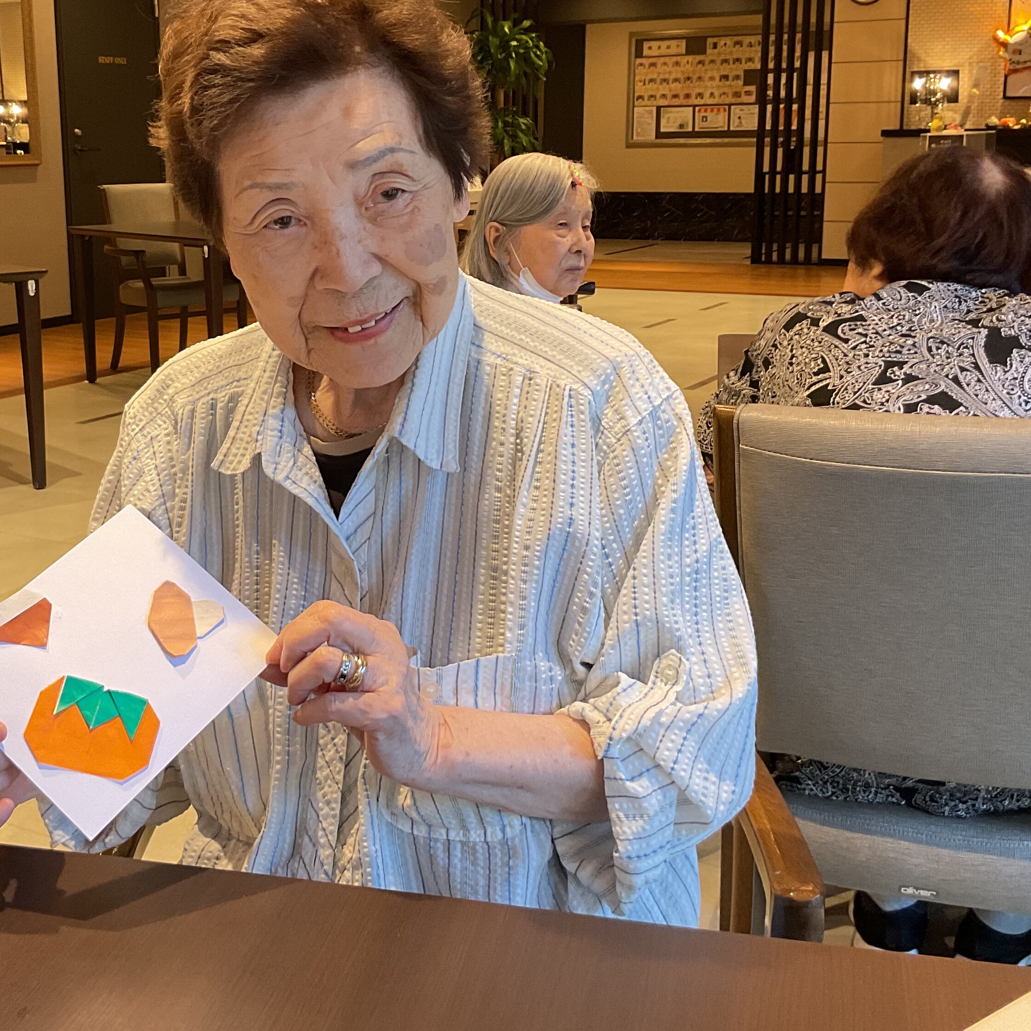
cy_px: 437
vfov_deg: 36.7
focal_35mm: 46
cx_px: 342
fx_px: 1550
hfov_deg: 36.4
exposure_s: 1/50
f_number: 1.8
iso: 80
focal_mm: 3
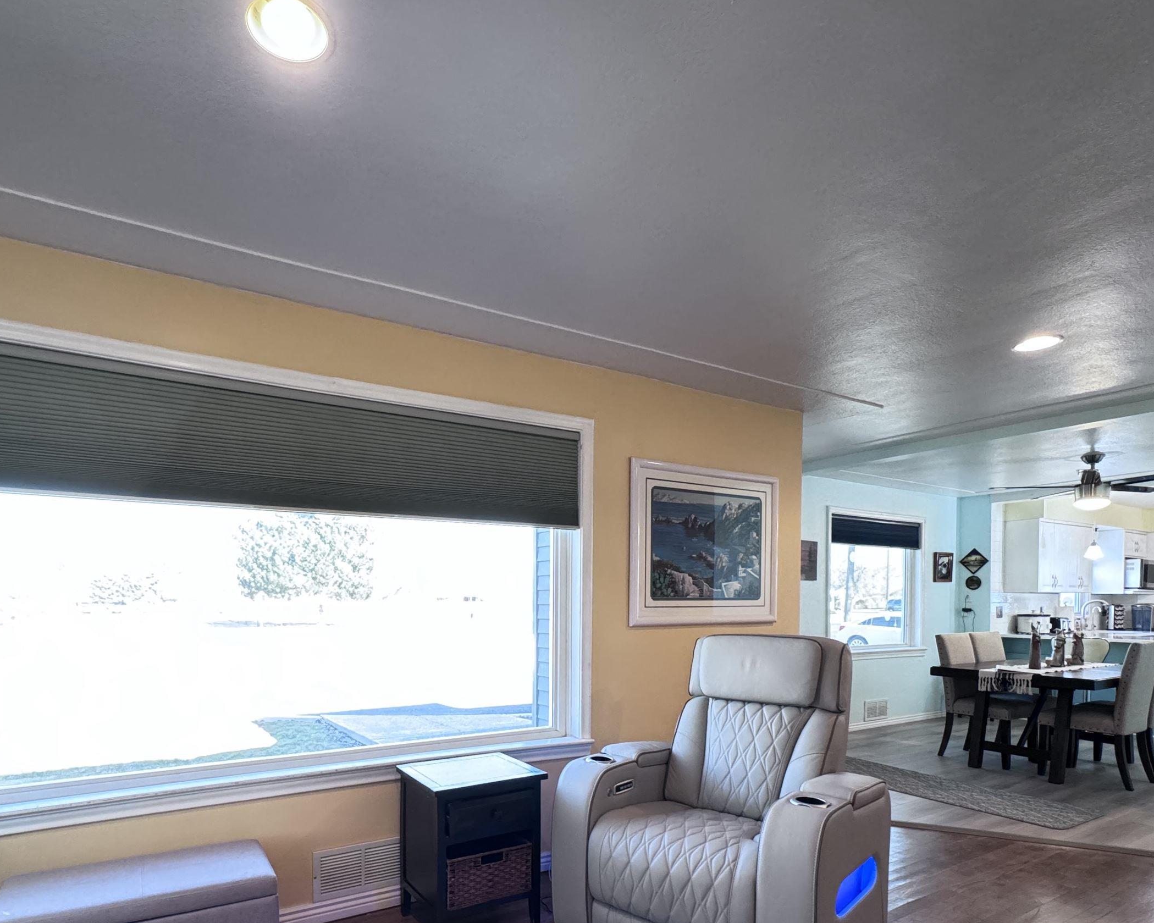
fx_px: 683
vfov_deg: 66.4
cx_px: 505
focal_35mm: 20
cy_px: 611
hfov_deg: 80.0
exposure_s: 1/60
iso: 640
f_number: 2.2
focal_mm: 2.22
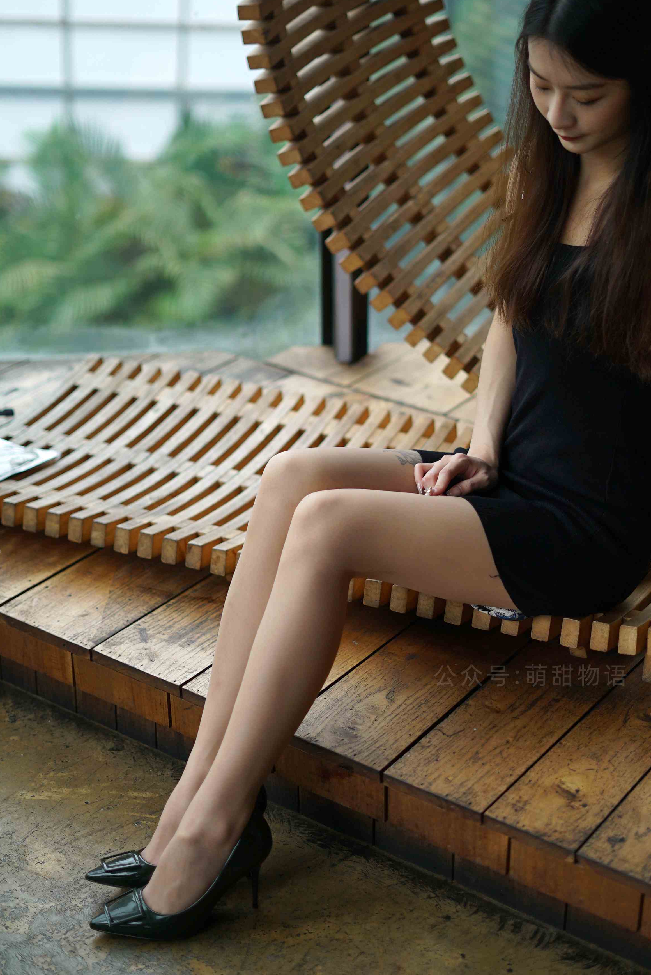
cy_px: 474
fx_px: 1652
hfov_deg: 22.3
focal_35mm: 61
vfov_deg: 32.9
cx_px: 368
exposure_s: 1/1000
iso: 250
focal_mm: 50
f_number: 1.8
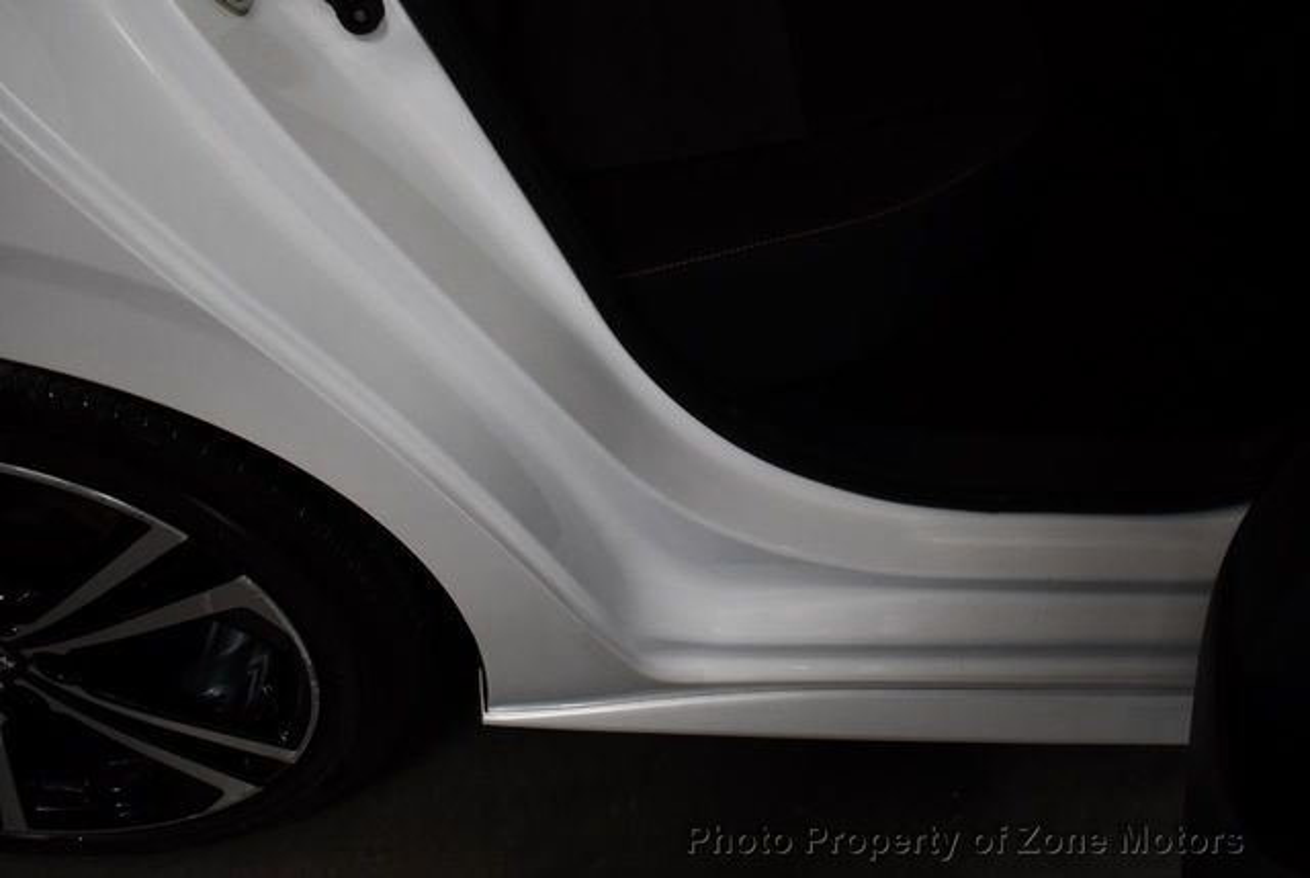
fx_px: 1312
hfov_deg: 53.1
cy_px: 439
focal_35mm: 36
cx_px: 655
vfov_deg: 37.0
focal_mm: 18
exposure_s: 1/250
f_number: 3.5
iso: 560
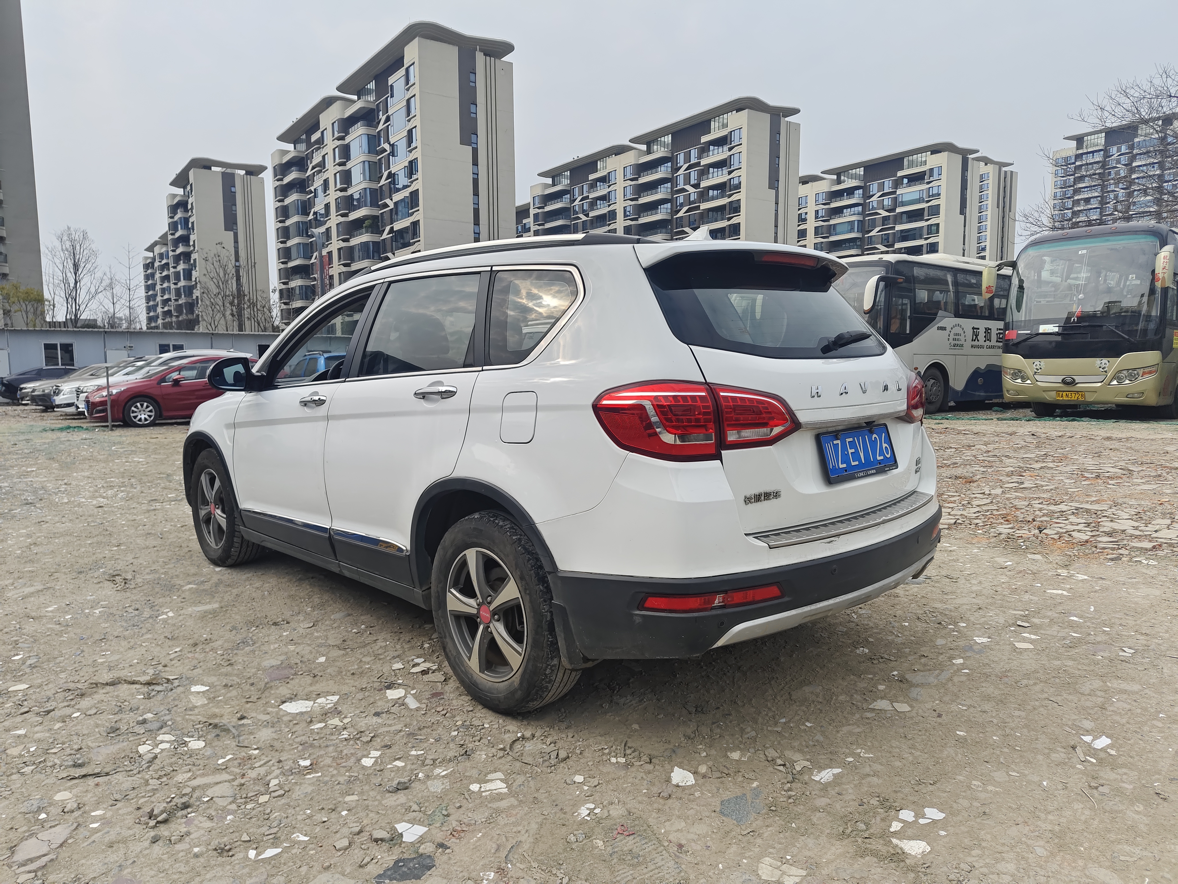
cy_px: 442
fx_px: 783
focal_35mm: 23
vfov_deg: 58.9
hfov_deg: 73.9
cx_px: 589
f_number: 1.88
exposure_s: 1/1258
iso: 71
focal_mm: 5.56
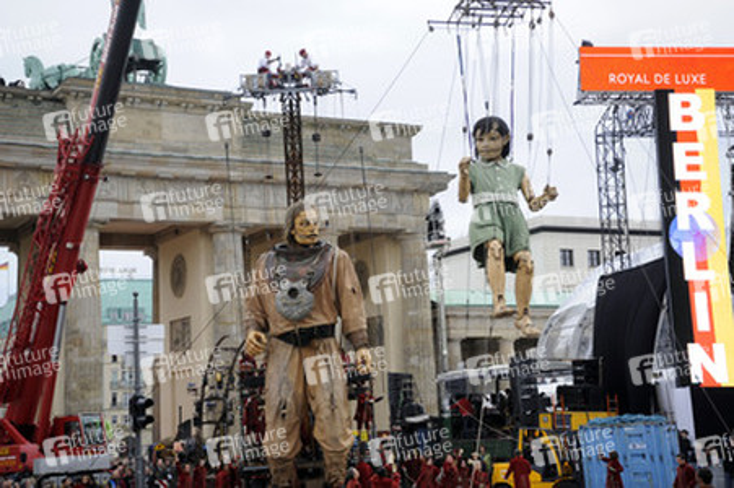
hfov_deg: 31.0
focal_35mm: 65
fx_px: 1324
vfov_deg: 20.9
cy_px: 244
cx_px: 367
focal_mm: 65
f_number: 6.3
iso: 800
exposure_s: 1/200
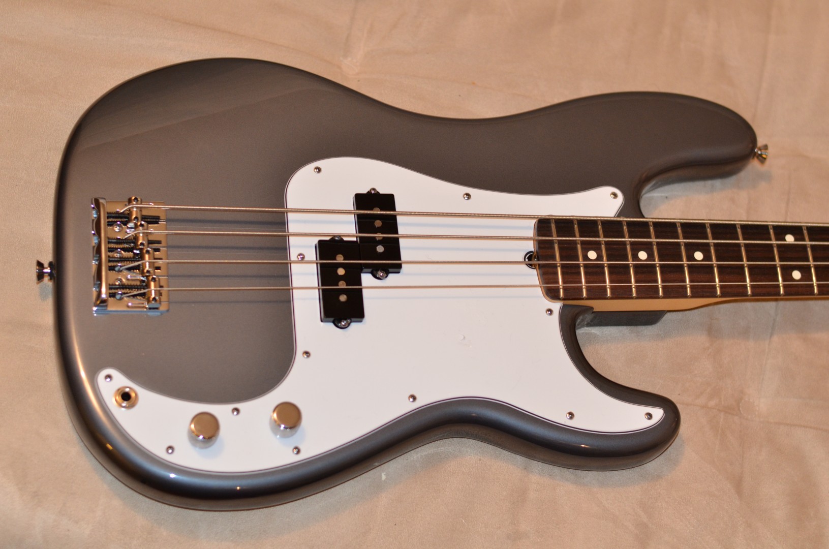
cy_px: 274
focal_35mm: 75
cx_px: 414
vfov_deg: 18.1
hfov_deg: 27.0
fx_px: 1723
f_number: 2.8
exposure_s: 1/60
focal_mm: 50
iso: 800
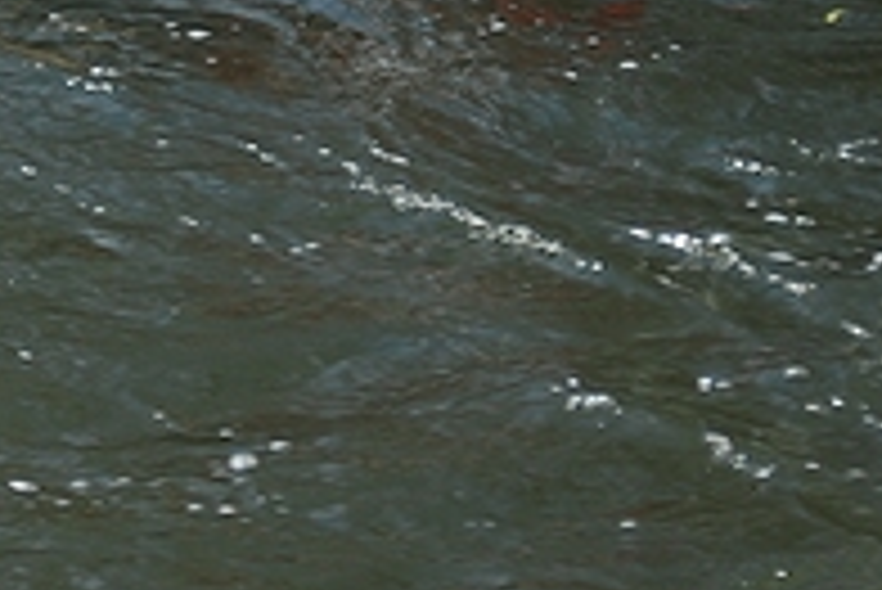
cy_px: -365
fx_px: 9013
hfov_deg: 5.6
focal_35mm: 368
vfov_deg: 3.7
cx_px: -130
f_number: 5.6
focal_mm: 75
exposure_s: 1/125
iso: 100
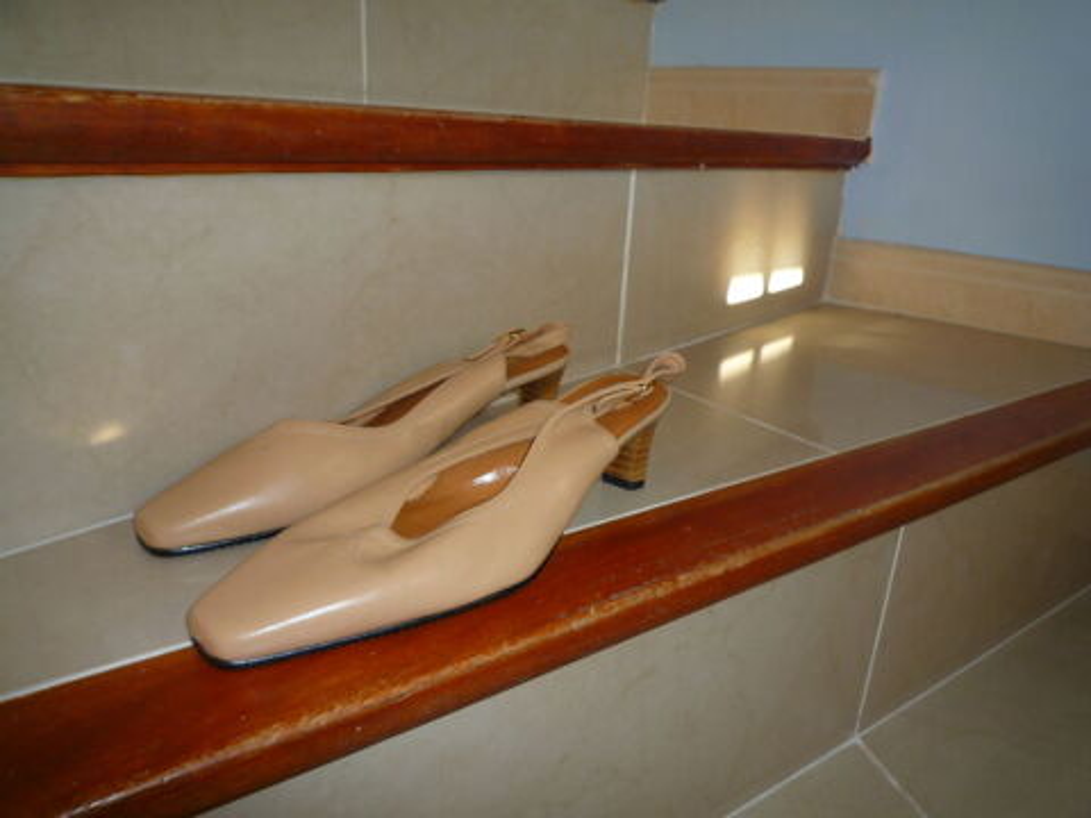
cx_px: 546
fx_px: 788
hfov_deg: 69.4
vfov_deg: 54.9
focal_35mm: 25
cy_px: 409
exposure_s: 1/30
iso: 100
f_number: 4
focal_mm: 4.4
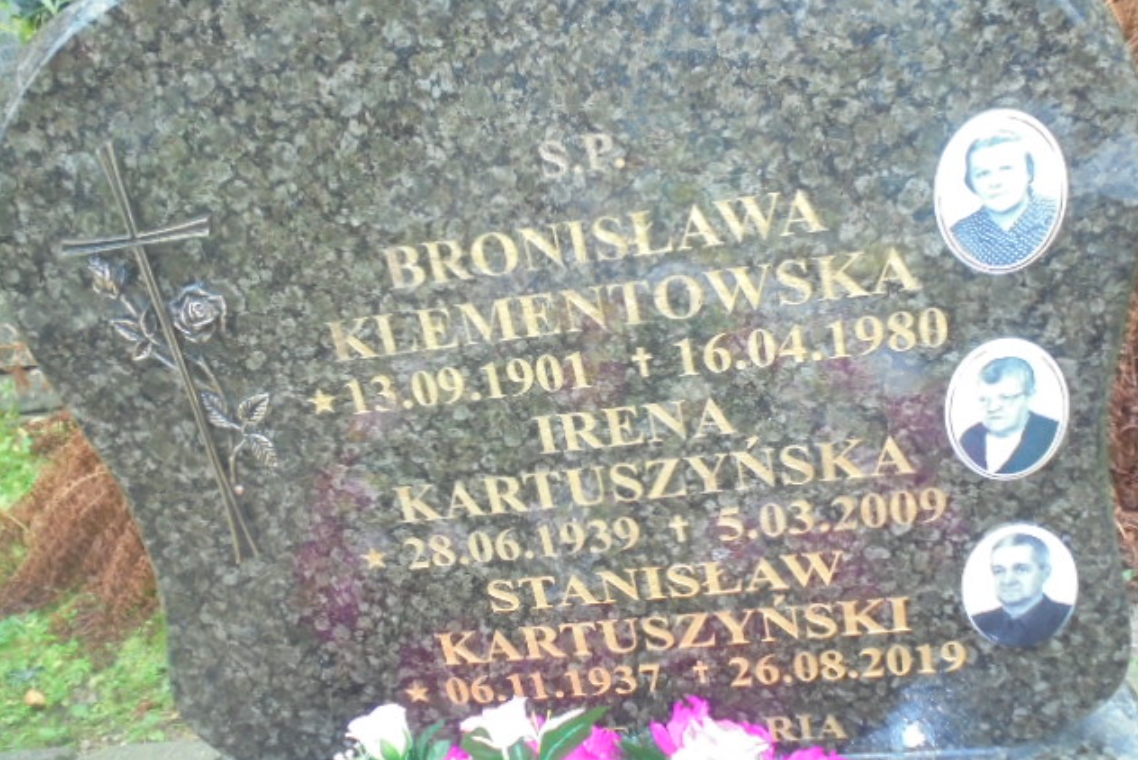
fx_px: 1265
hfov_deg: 48.4
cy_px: 360
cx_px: 567
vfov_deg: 33.4
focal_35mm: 40
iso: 400
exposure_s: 1/30
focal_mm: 6.9
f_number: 4.2
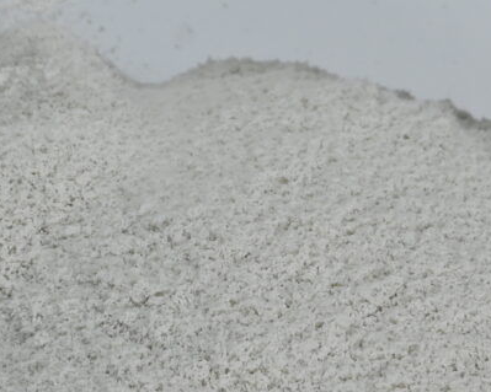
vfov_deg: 4.4
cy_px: -203
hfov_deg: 5.5
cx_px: 249
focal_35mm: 349
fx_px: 5070
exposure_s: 1/100
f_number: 11
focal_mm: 58
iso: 100
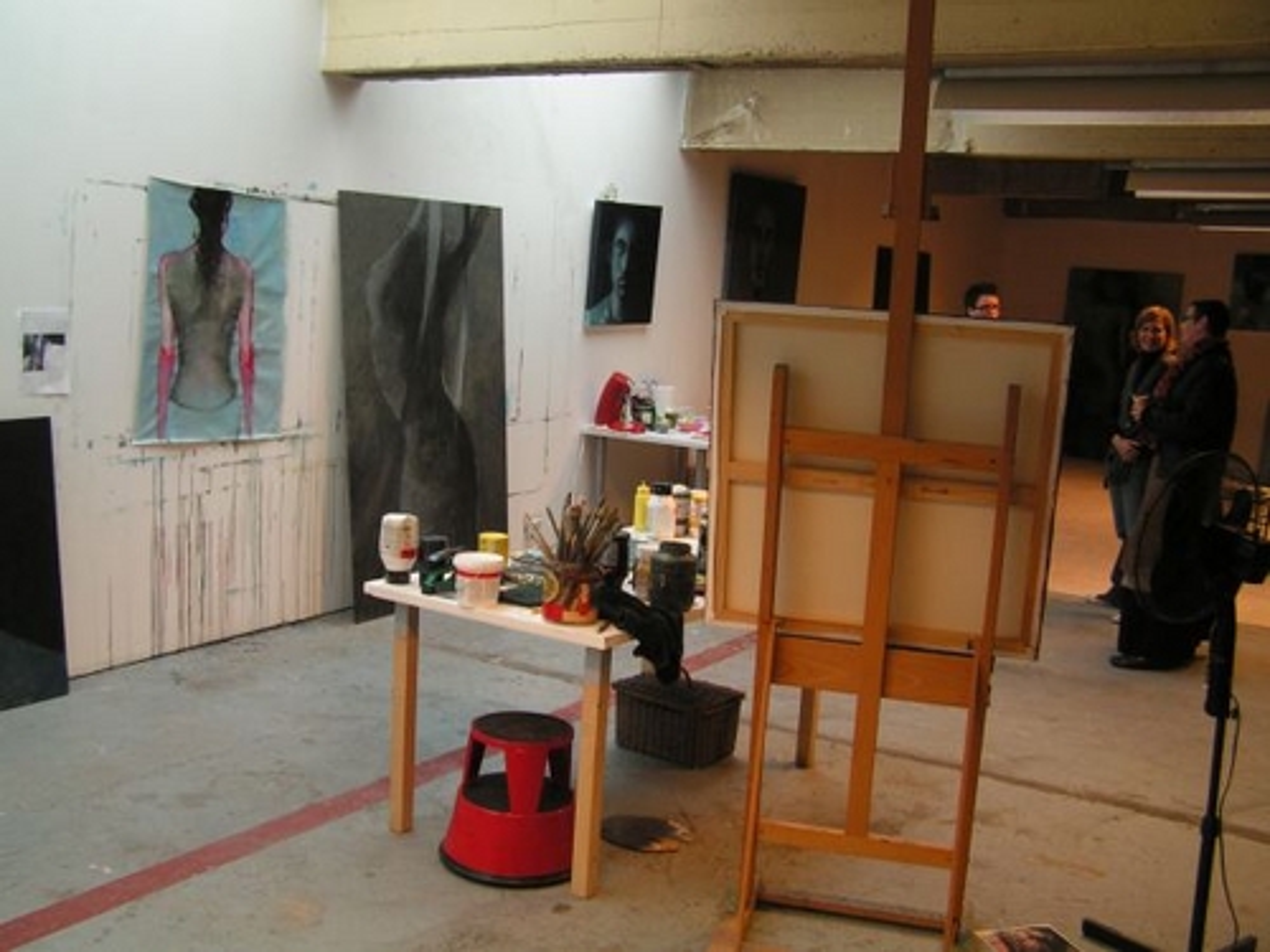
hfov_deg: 49.0
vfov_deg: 37.7
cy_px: 476
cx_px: 635
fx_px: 1394
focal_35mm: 38
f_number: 2.8
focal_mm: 6.3
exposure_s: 1/40
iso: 80
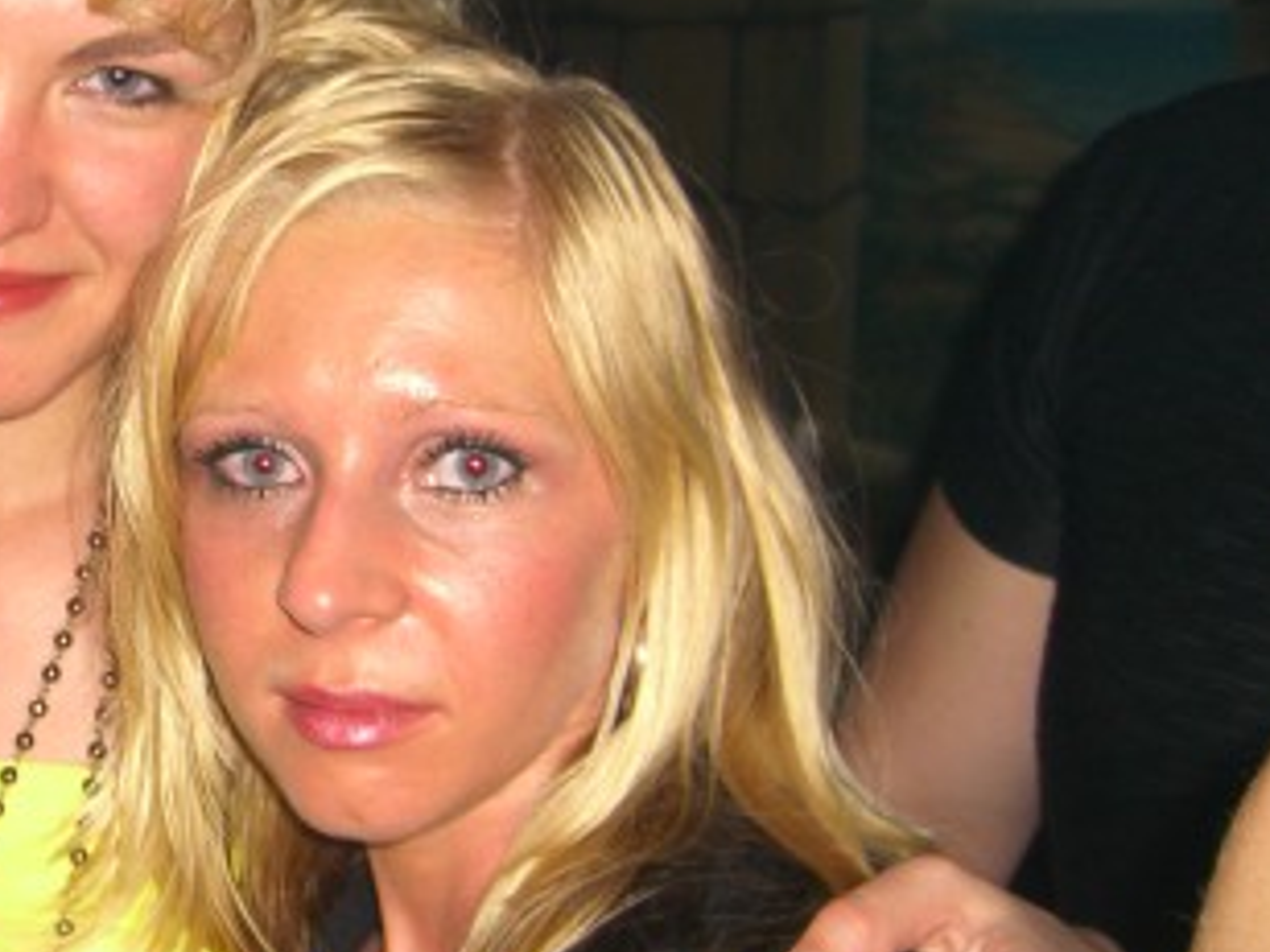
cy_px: 424
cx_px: 54
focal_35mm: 74
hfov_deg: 25.3
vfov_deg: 19.9
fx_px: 2715
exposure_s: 1/60
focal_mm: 7.9
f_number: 2.8
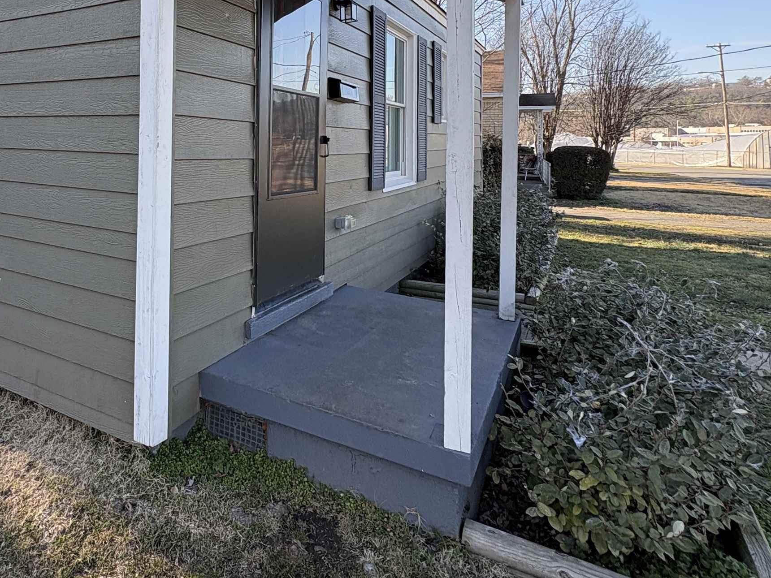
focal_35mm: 25
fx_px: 557
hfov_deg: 66.2
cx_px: 219
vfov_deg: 51.8
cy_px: 126
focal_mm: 2.22
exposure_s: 1/354
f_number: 2.2
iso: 64
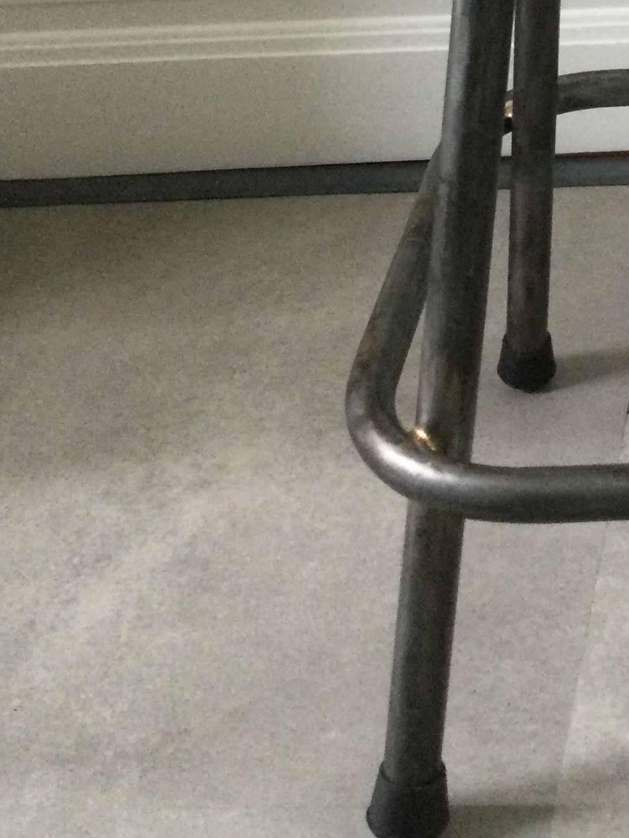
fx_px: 1865
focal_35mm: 77
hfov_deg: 18.3
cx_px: 723
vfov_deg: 24.2
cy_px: -8
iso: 200
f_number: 2.4
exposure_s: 1/33
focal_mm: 3.3
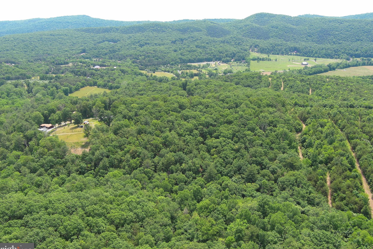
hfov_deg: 61.9
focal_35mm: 30
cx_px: 185
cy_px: 128
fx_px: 311
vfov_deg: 43.6
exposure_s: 1/420
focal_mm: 10.57
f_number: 2.8
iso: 100
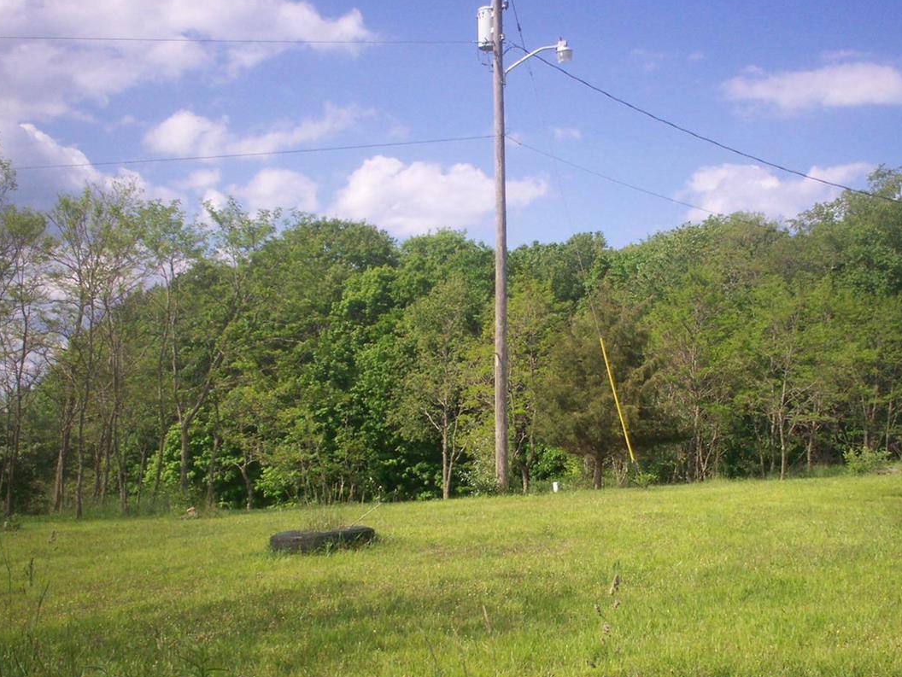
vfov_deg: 29.6
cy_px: 399
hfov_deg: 38.8
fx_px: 1277
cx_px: 536
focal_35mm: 49
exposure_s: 1/507
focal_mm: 6
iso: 100
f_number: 4.5
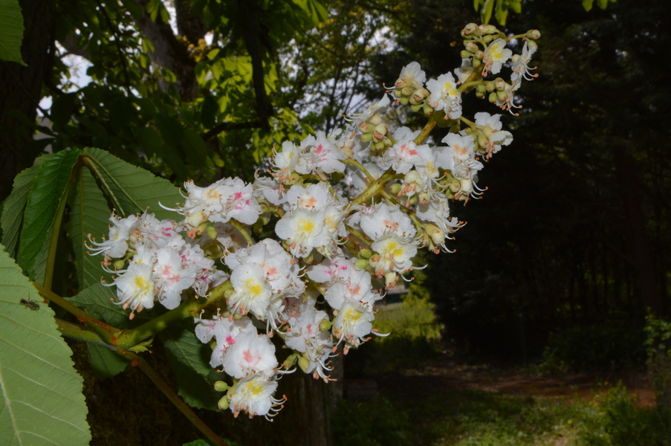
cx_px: 336
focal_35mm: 48
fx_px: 894
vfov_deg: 28.0
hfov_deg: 41.2
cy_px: 223
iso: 100
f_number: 20
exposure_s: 1/60
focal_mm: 32
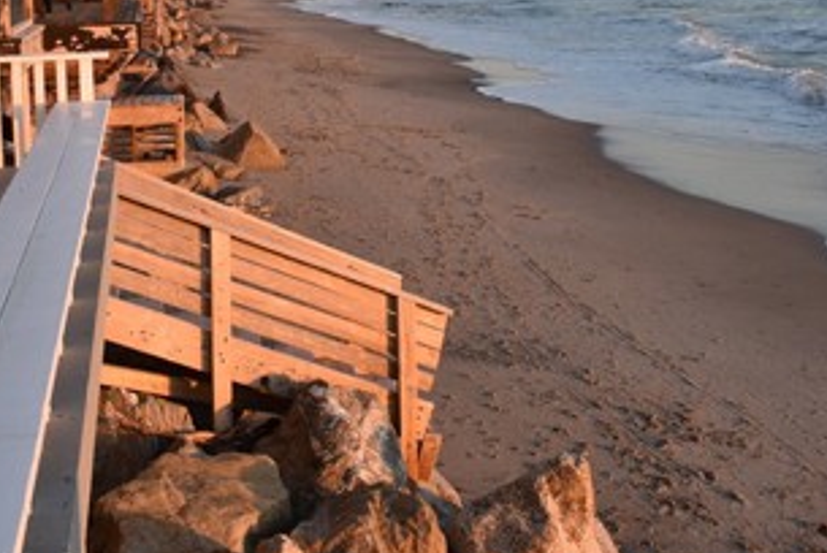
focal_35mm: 66
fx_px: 1519
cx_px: 401
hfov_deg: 30.5
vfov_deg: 20.2
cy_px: 39
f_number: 5.6
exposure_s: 1/250
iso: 360
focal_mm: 21
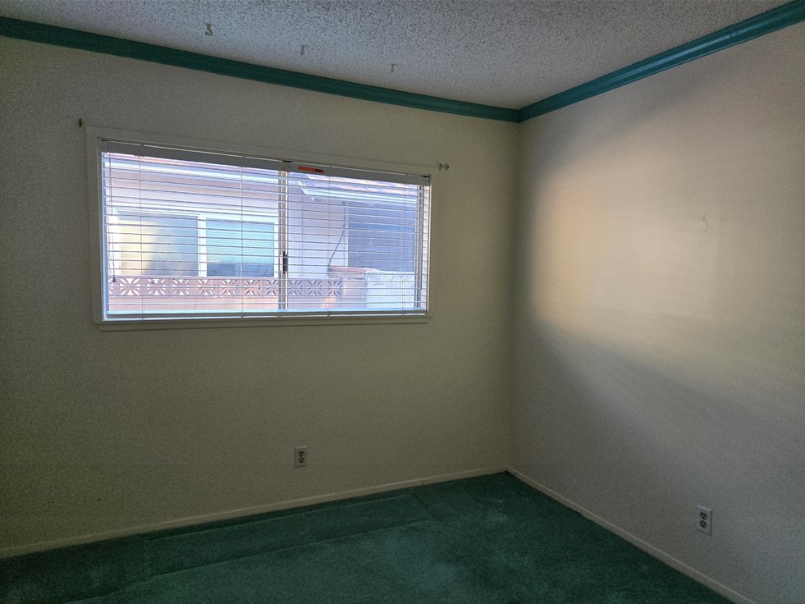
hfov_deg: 71.6
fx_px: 558
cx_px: 418
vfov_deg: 56.8
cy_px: 314
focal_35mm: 24
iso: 160
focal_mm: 5.4
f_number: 1.8
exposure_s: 1/180
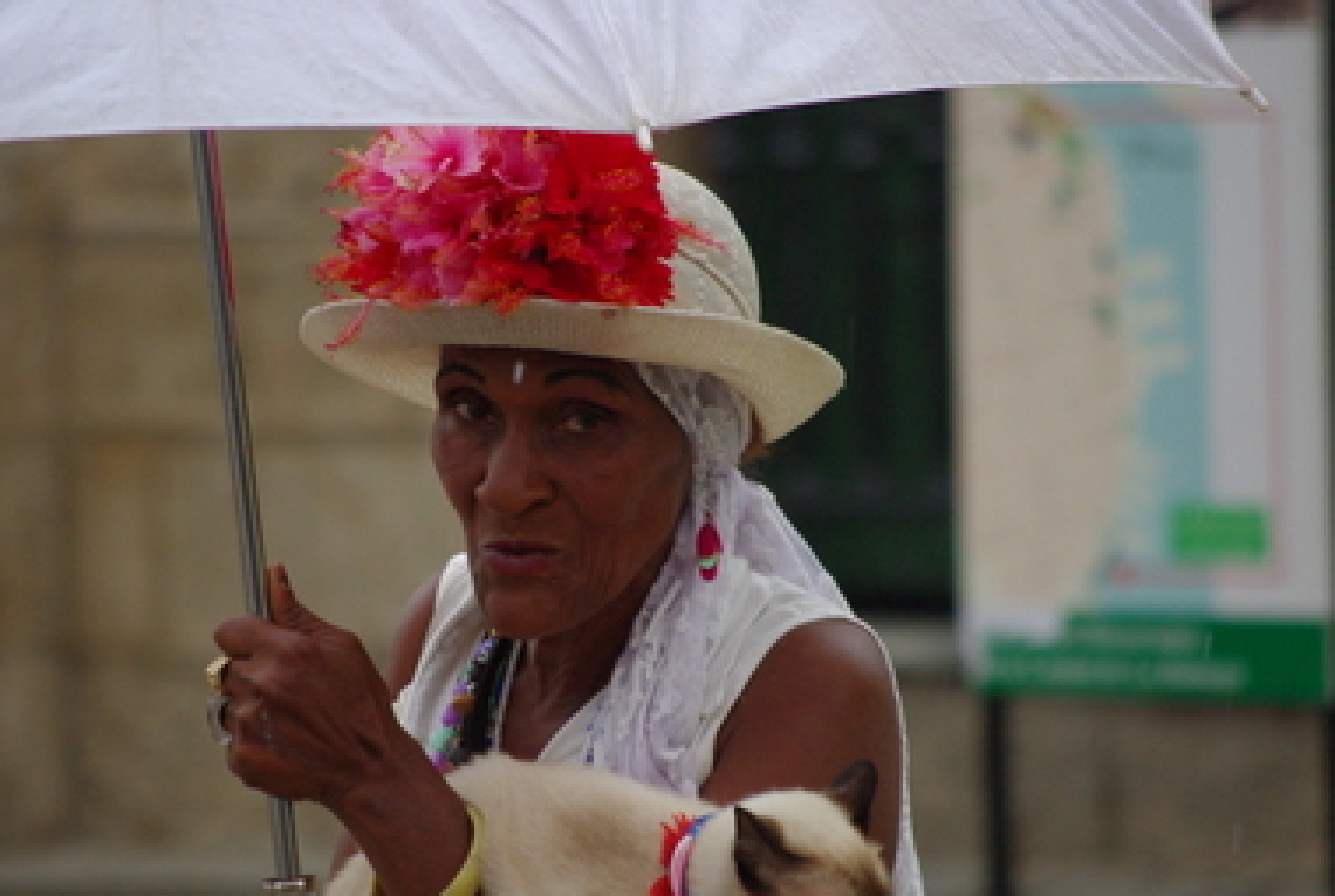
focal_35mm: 363
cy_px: 499
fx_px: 13488
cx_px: 559
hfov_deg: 5.7
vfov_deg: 3.8
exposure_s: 1/125
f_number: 5.6
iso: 400
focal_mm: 200
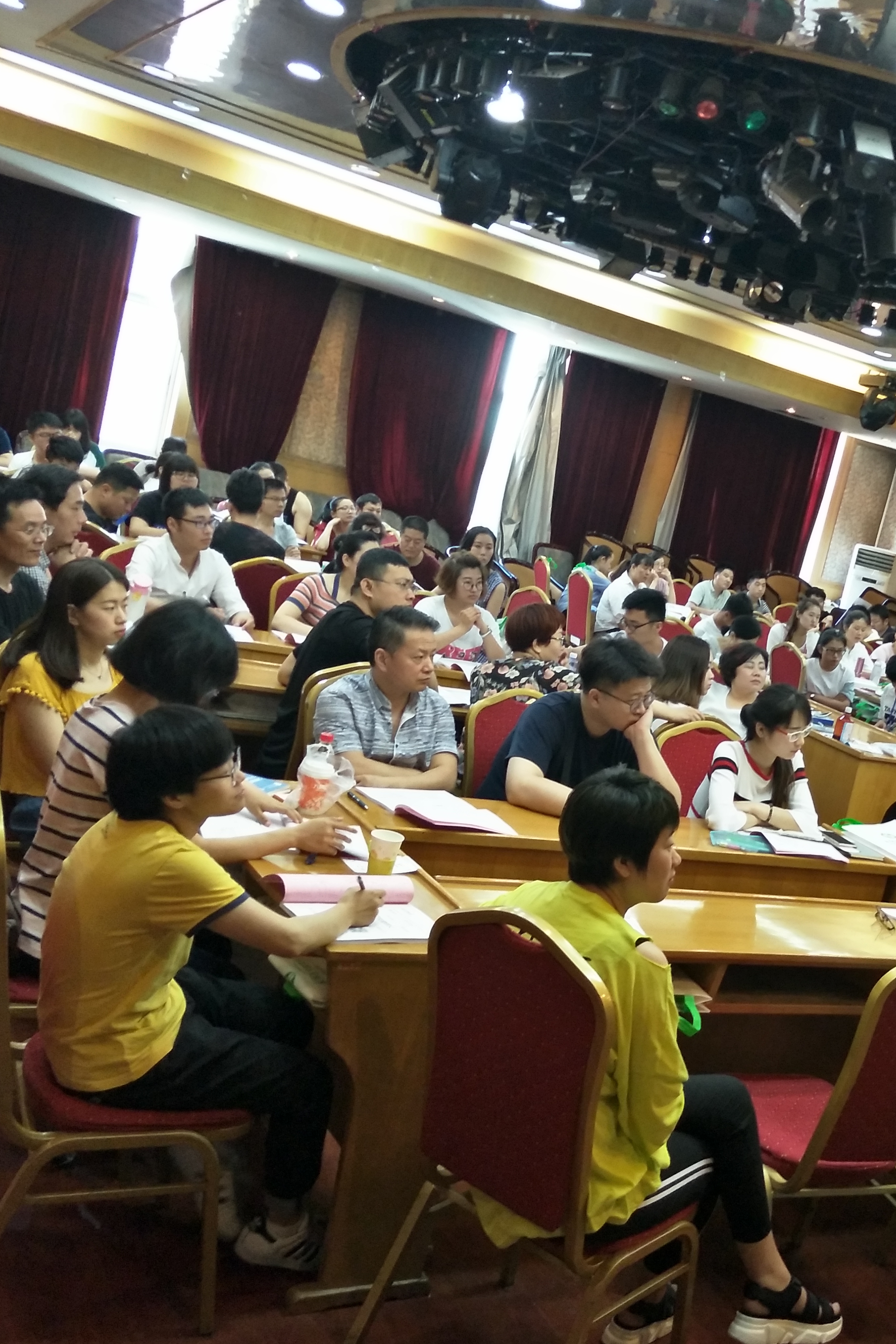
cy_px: 668
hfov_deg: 40.4
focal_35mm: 31
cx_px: 728
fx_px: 1157
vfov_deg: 60.3
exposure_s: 1/25
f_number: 2
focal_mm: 3.79
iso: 424
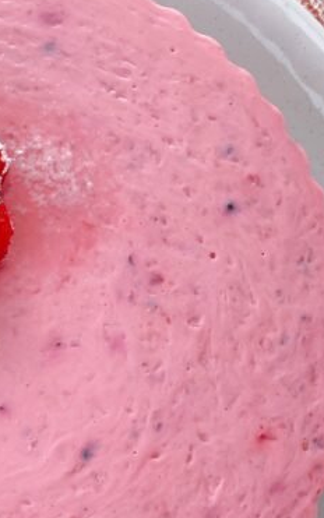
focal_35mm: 82
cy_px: 529
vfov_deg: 24.0
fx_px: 1158
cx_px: -74
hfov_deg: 15.3
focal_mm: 3.99
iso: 25
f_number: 1.8
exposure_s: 1/100
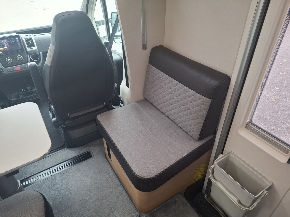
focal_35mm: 23
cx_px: 145
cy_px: 108
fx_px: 193
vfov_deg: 58.9
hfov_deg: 73.9
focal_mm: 5.54
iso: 200
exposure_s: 1/100
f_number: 1.8
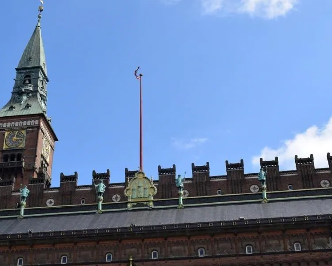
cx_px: 146
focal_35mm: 61
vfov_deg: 25.0
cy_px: 118
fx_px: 599
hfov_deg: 30.9
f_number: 10
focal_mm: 30
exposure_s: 1/400
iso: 200
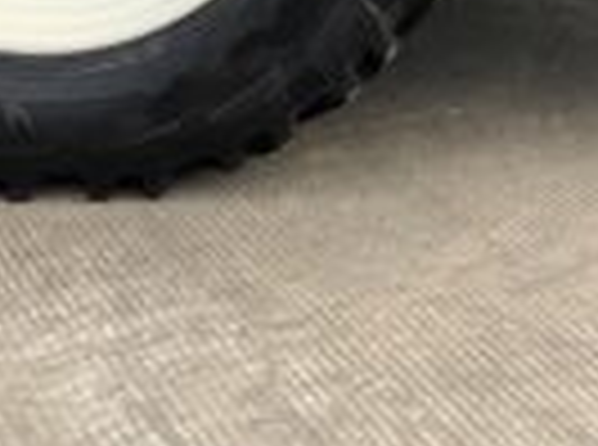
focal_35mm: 140
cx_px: 827
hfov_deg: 13.5
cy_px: -577
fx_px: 2412
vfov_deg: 9.5
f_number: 1.8
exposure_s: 1/353
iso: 16
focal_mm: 3
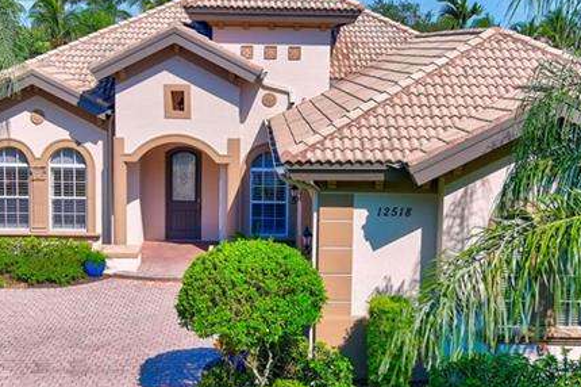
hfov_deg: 29.3
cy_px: 189
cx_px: 272
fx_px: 1113
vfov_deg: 19.7
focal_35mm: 69
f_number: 2.8
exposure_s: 1/1394
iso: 105
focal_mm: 10.6
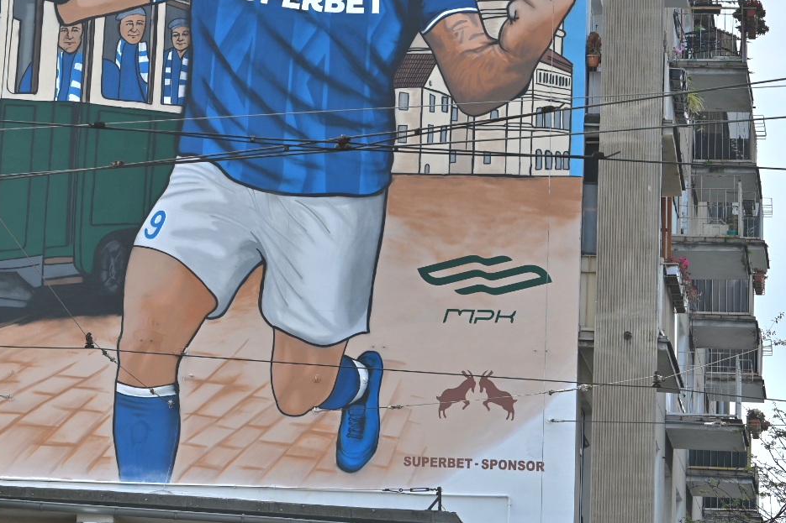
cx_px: 230
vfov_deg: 10.5
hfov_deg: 15.7
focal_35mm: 130
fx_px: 2838
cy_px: 104
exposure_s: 1/250
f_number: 7.1
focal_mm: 75
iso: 100
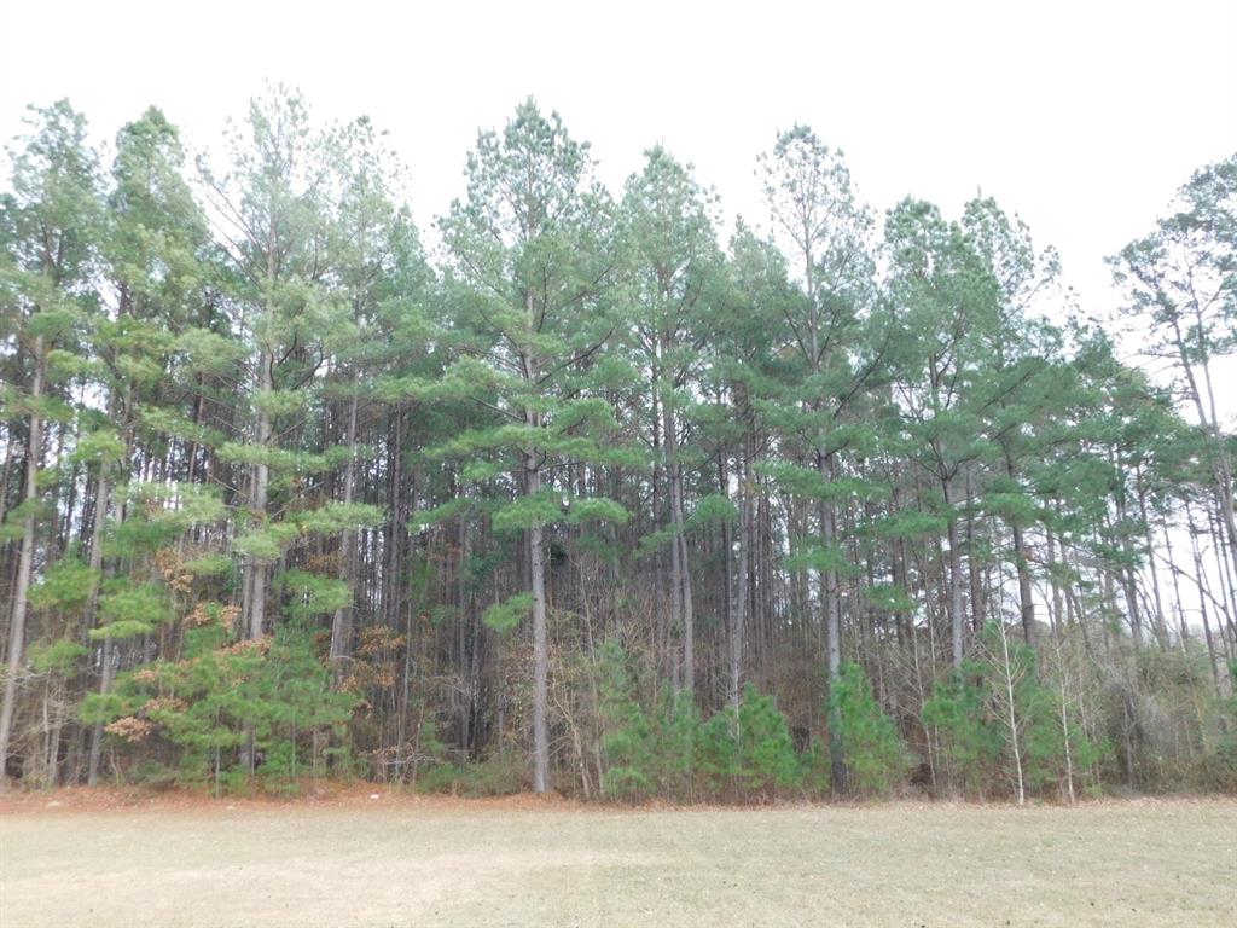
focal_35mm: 30
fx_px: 1072
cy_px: 464
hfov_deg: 60.0
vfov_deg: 46.8
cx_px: 618
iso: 125
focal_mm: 5.3
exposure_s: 1/100
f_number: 3.2
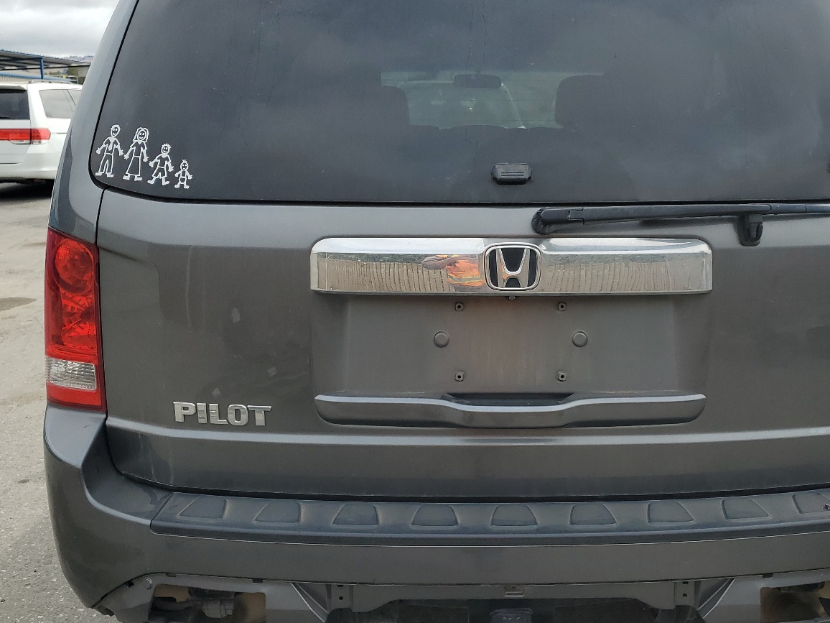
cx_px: 491
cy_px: 298
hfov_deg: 51.1
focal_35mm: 36
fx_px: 863
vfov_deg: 39.6
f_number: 1.5
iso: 50
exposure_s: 1/2000
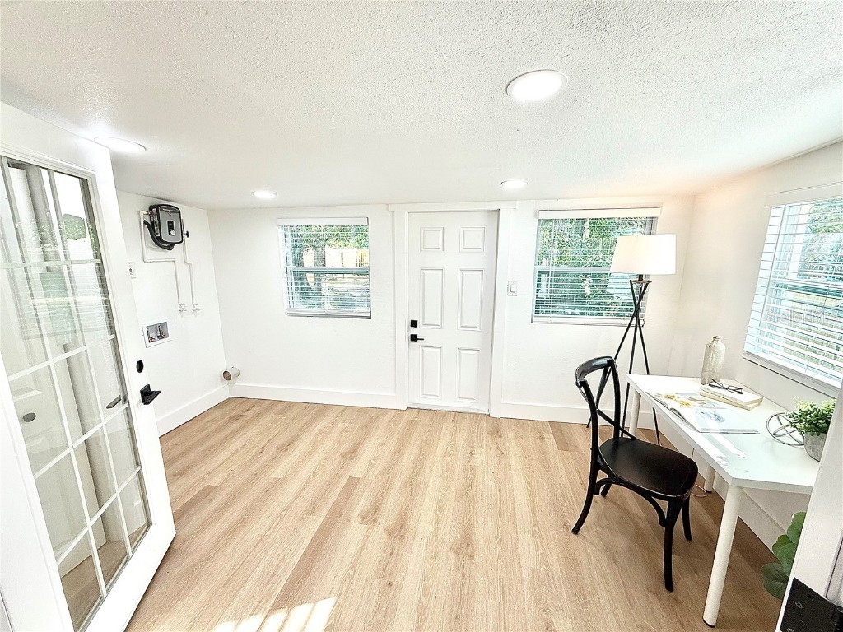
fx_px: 341
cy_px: 316
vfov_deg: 85.7
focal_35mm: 14
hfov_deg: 102.1
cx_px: 422
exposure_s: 1/154
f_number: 2.2
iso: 64
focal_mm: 2.22
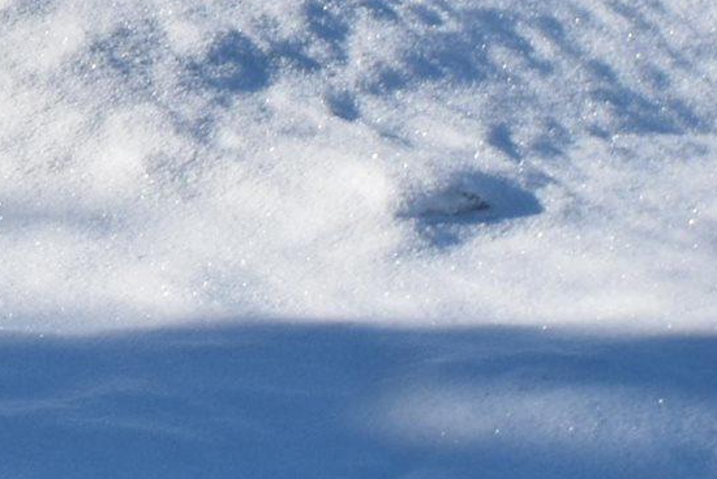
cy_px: -574
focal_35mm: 176
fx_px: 3502
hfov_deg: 9.7
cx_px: -1259
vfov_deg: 7.4
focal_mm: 21
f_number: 10
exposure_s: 1/400
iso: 200
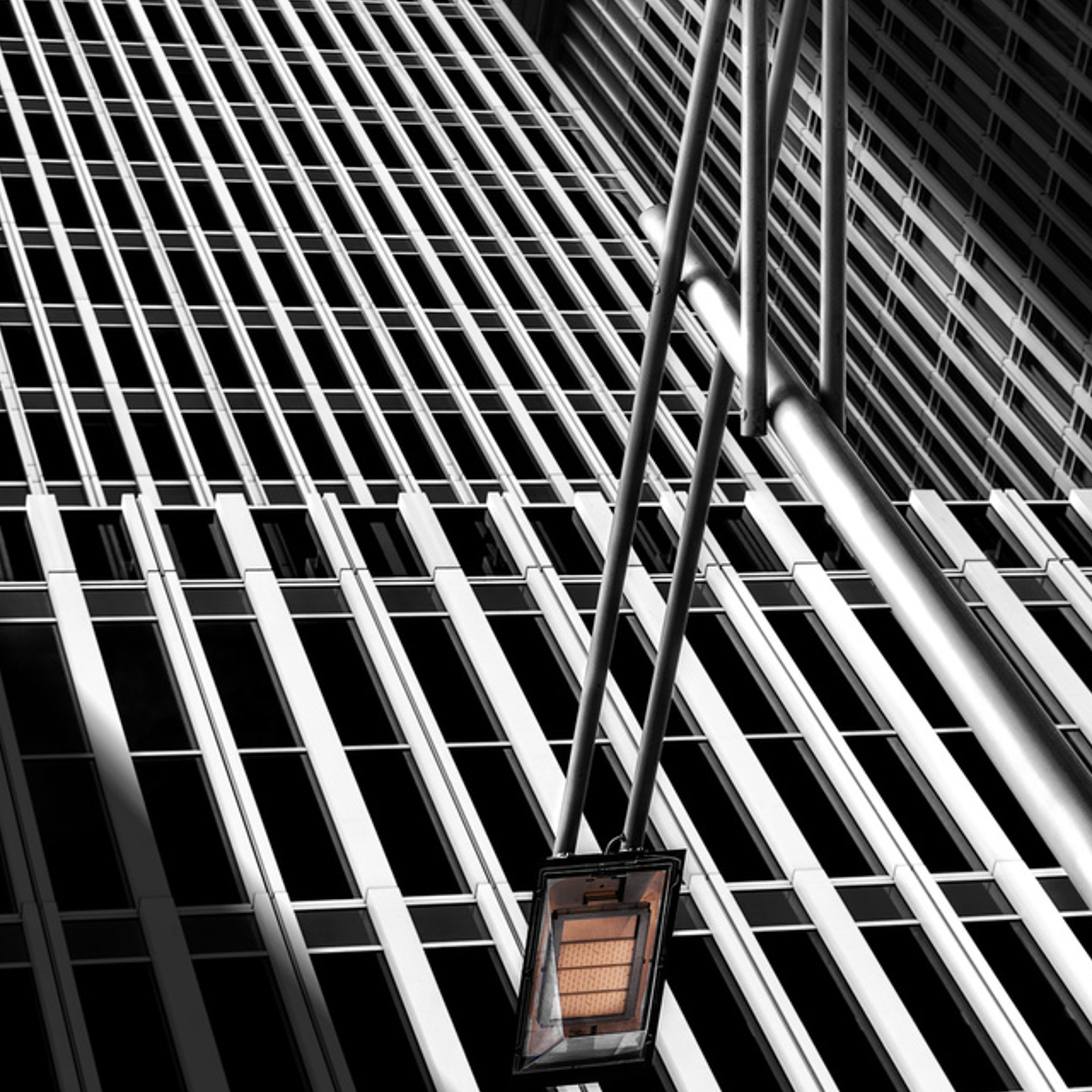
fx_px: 3319
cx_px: 538
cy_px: 322
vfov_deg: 18.6
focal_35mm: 93
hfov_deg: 18.7
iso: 100
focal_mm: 70
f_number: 8
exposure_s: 1/80
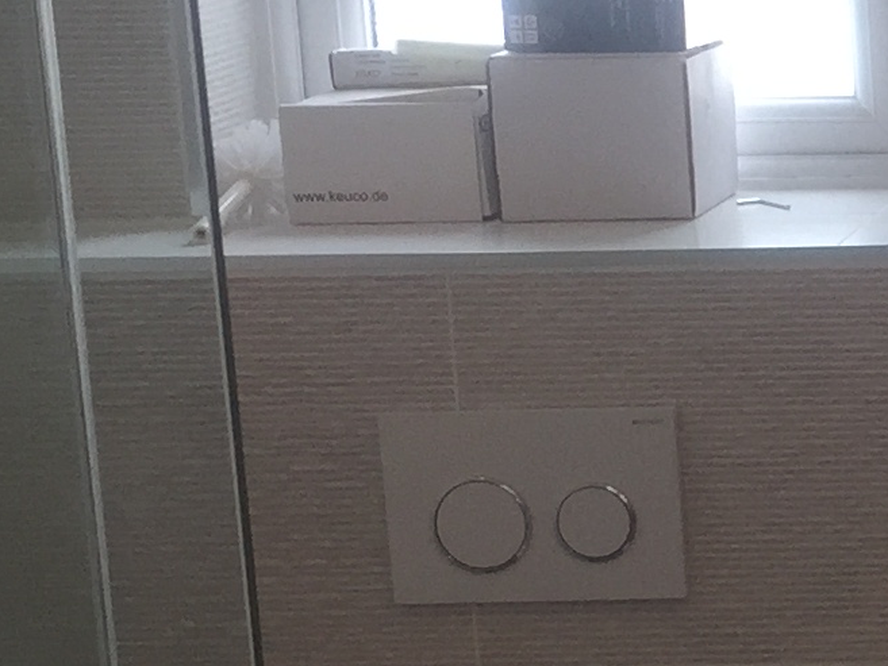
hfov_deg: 12.6
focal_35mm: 144
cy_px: 548
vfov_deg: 10.3
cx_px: 1573
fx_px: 3695
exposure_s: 1/100
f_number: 2.2
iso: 40
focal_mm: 4.15
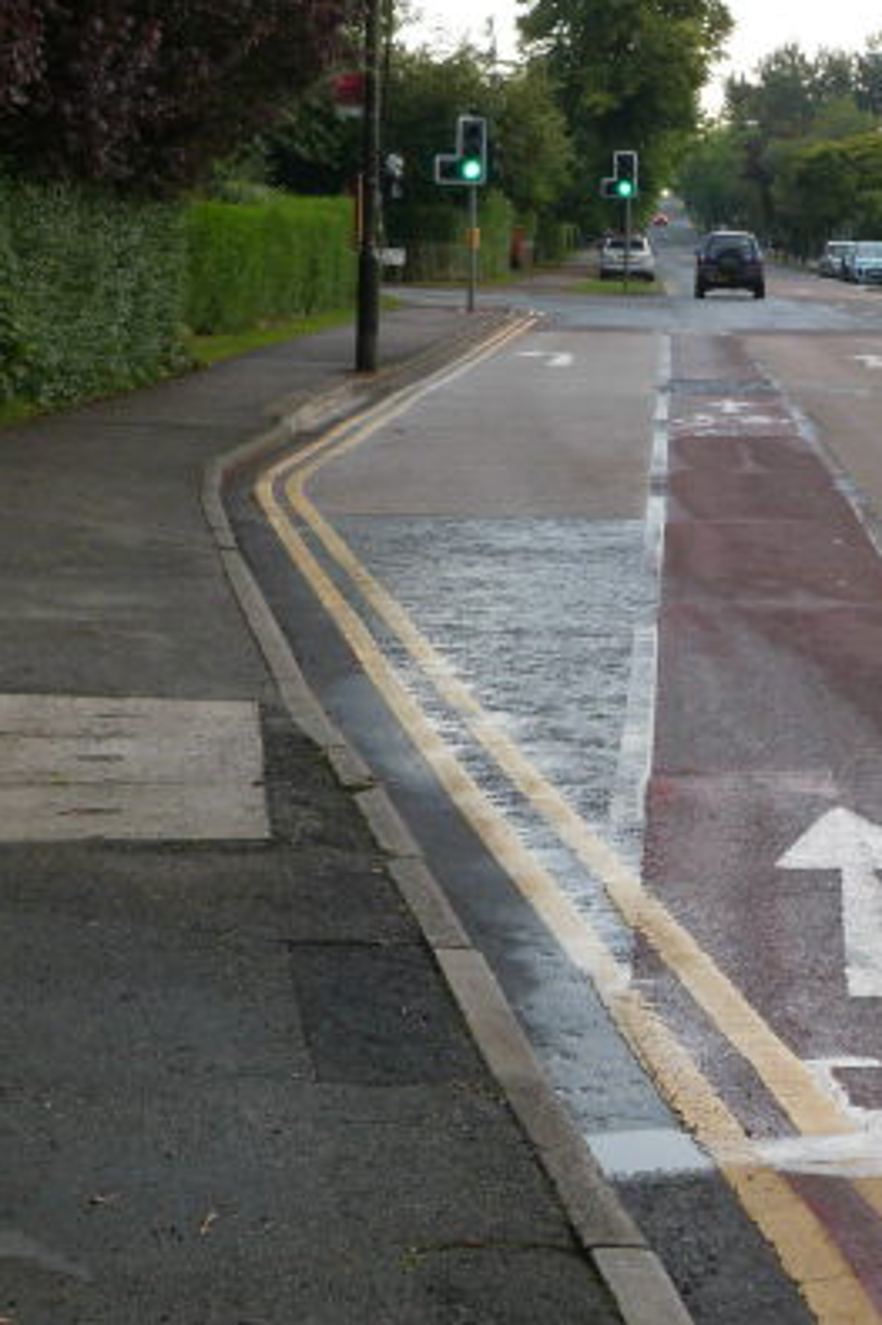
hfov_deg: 16.2
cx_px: 825
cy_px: 528
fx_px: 3053
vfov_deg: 24.4
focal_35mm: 83
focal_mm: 7.4
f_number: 3.2
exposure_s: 1/80
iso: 100
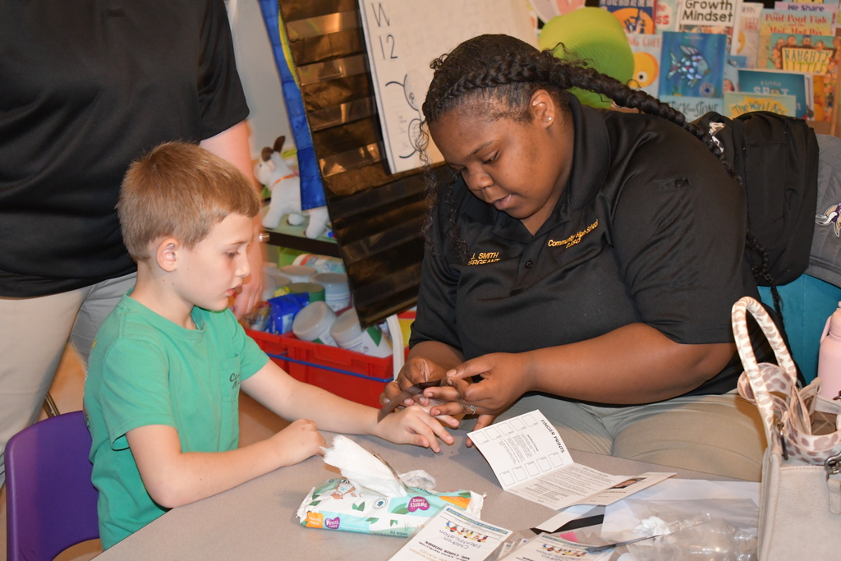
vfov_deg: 19.7
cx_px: 420
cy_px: 280
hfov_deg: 29.2
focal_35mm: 69
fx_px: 1612
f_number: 5.3
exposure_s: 1/60
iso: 2800
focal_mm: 46
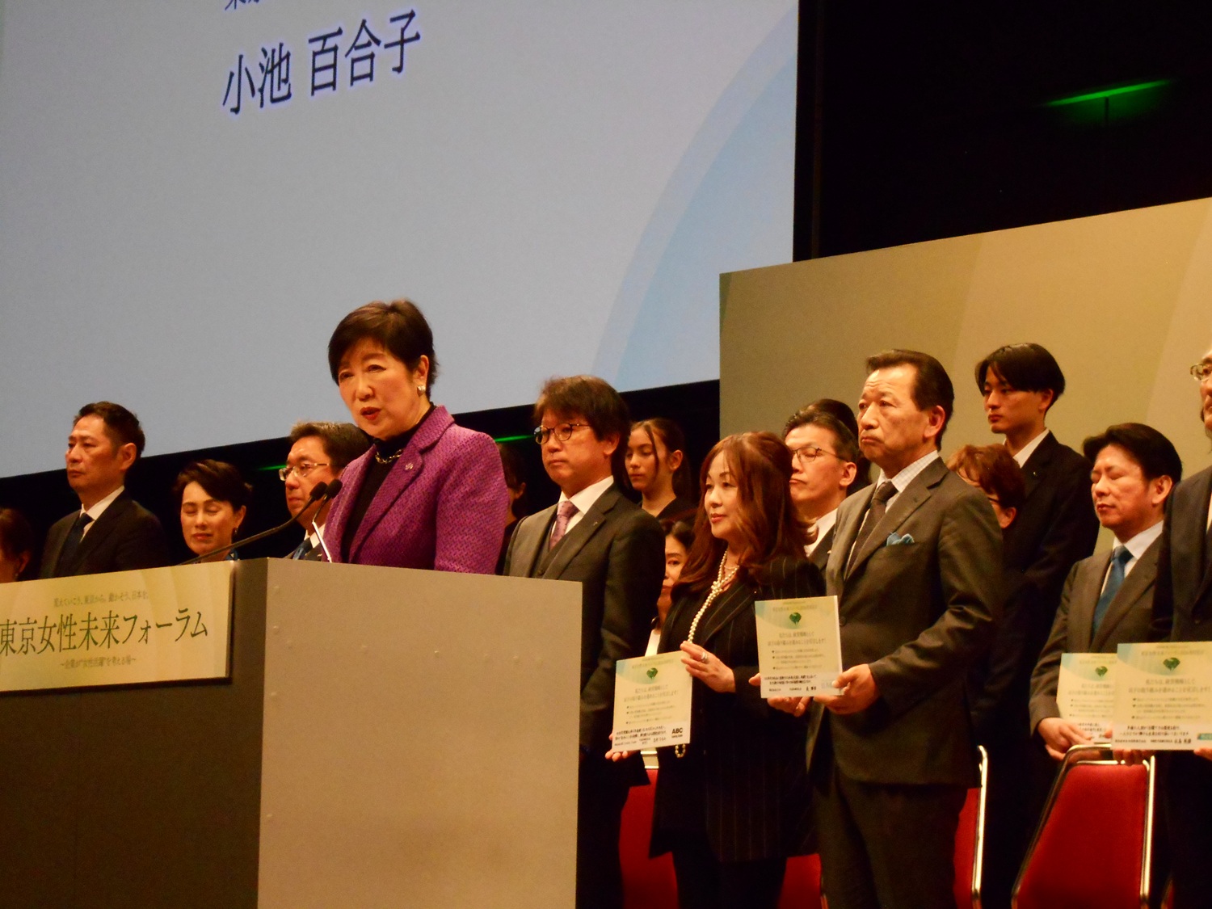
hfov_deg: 15.2
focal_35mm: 130
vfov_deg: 11.4
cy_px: 454
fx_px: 4552
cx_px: 606
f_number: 6.5
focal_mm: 23
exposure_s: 1/60
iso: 800
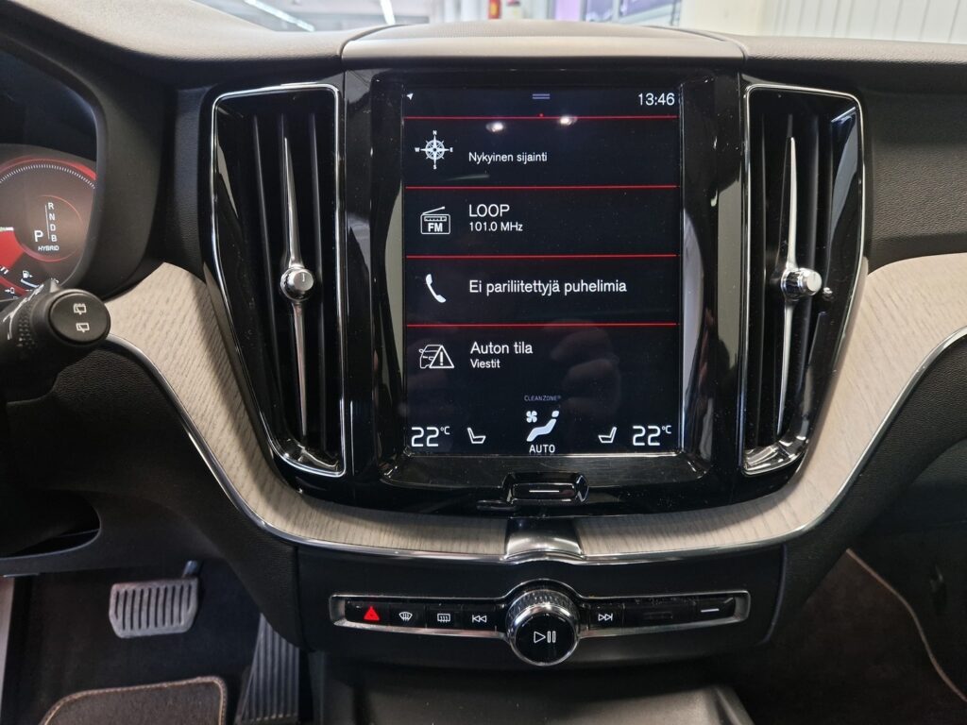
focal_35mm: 23
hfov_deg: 73.9
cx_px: 484
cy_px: 362
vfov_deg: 58.9
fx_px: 643
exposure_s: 1/43
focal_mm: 5.4
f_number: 1.8
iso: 320
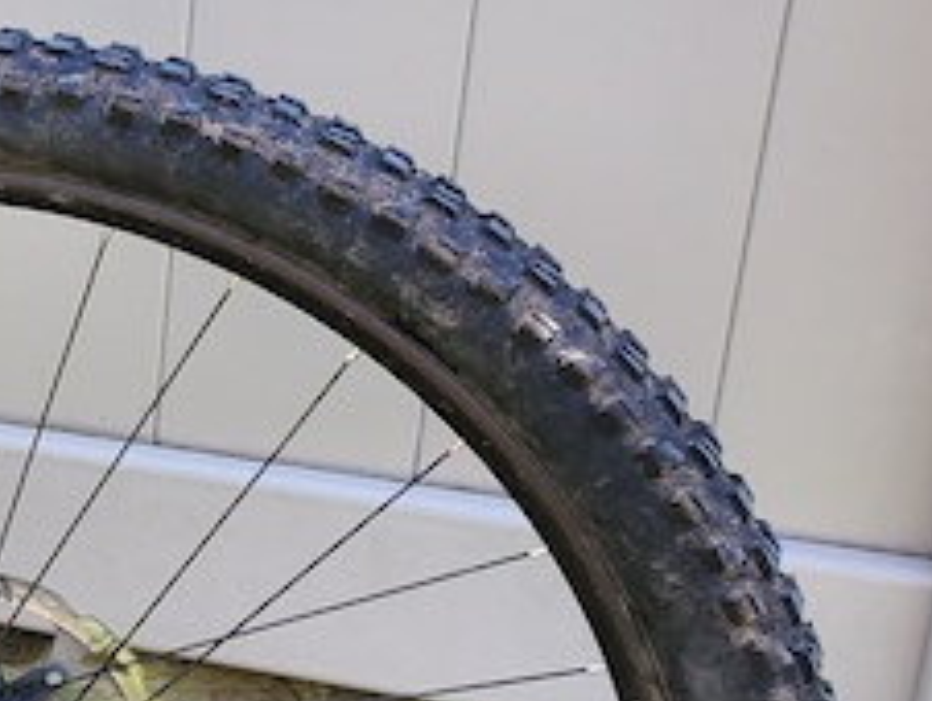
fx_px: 2480
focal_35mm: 92
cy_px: 268
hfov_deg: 17.9
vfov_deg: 16.1
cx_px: -631
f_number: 2.4
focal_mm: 4.3
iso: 50
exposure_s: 1/194
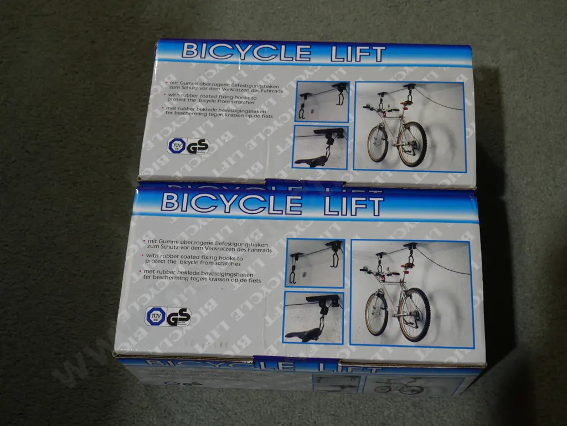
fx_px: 787
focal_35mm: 48
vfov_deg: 30.3
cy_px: 213
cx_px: 284
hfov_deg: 39.6
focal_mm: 24
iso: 250
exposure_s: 1/60
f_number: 5.2
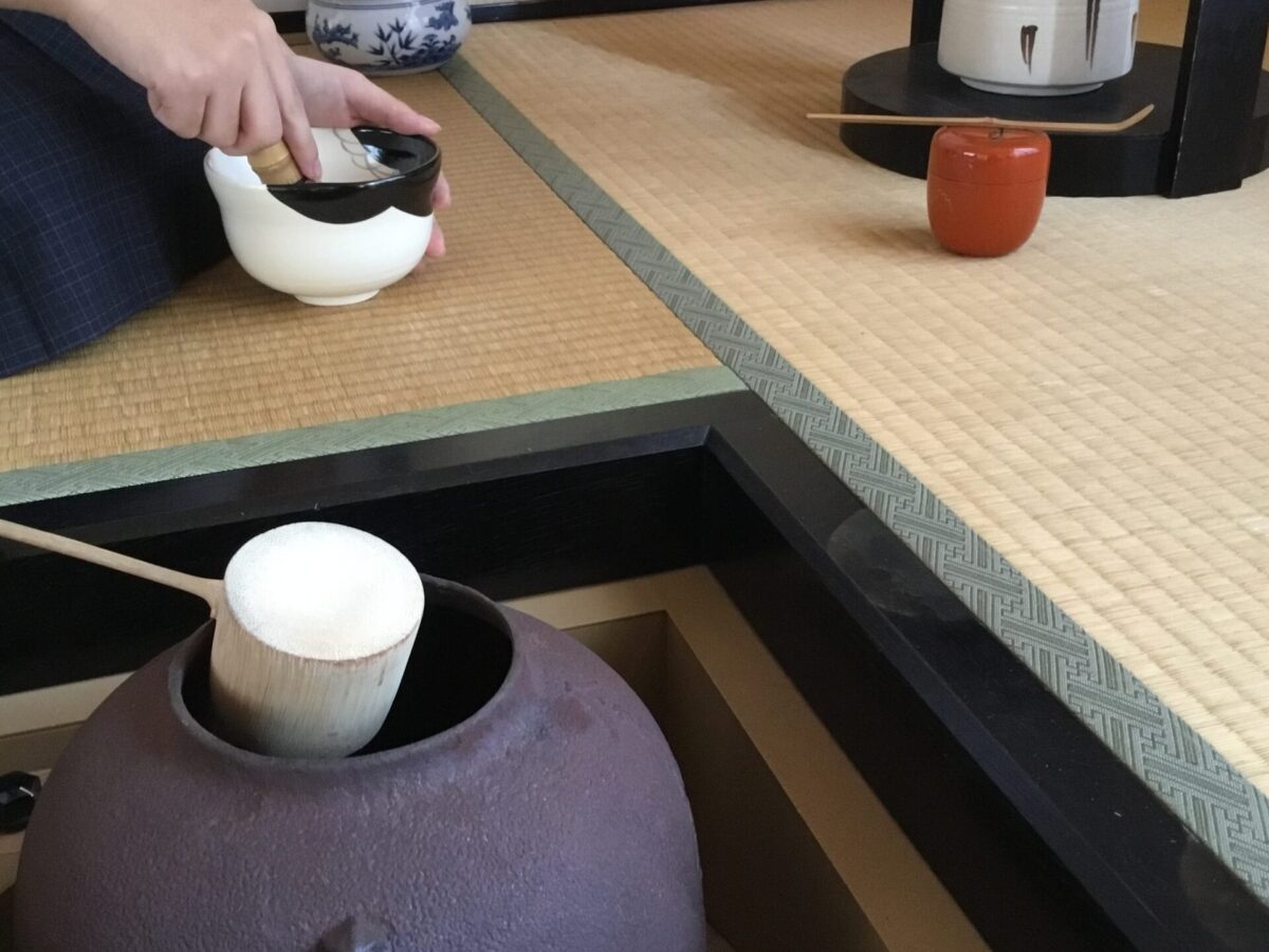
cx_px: 634
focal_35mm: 42
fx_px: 1540
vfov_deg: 34.3
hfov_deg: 44.8
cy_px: 476
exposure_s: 1/17
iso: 200
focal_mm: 3.3
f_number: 2.4
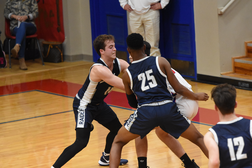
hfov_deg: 8.1
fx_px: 1785
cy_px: 84
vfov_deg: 5.4
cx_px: 126
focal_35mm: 255
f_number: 4
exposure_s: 1/640
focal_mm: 170
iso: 6400
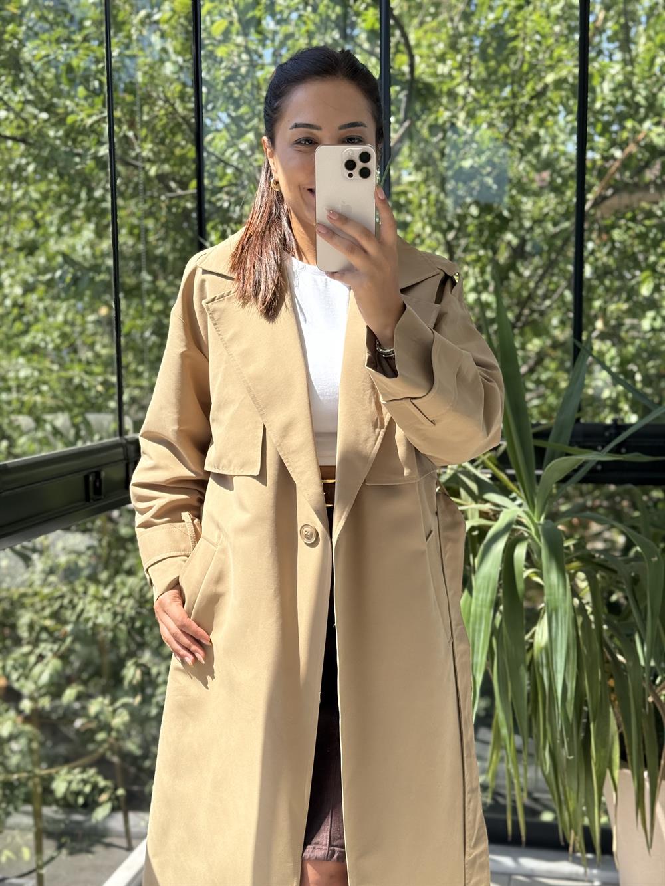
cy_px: 443
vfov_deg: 39.7
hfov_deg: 30.3
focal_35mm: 48
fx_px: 1229
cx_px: 332
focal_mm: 6.76
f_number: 1.78
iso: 80
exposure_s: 1/747
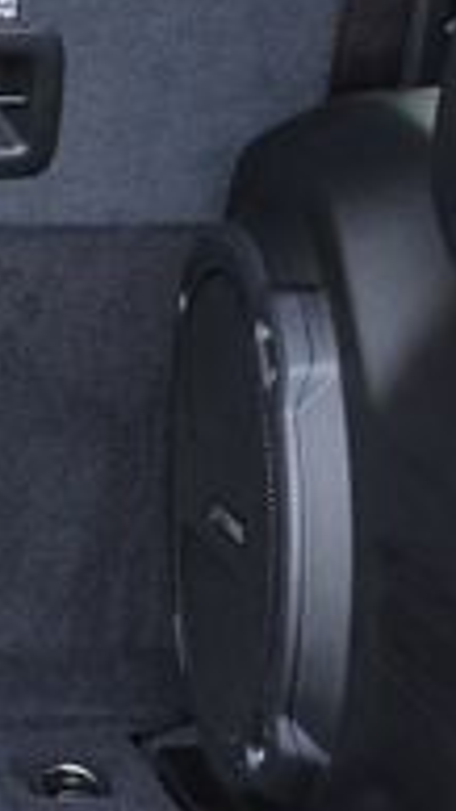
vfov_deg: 12.9
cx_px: -674
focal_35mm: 166
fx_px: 3571
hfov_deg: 6.9
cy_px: 169
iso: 1600
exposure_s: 1/160
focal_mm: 30
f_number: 3.5
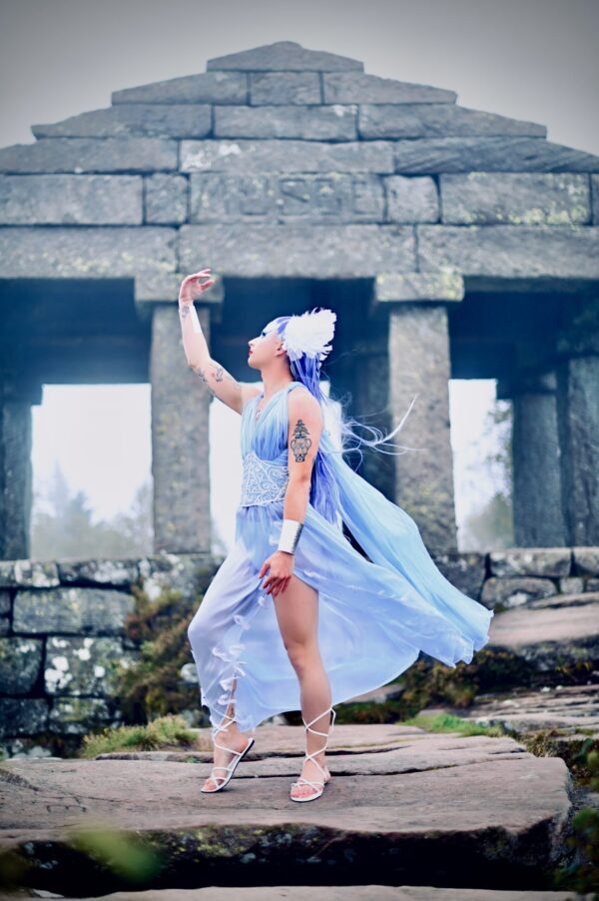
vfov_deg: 39.6
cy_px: 450
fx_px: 1250
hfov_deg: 27.0
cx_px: 300
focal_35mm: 50
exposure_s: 1/500
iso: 125
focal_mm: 50
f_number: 1.4
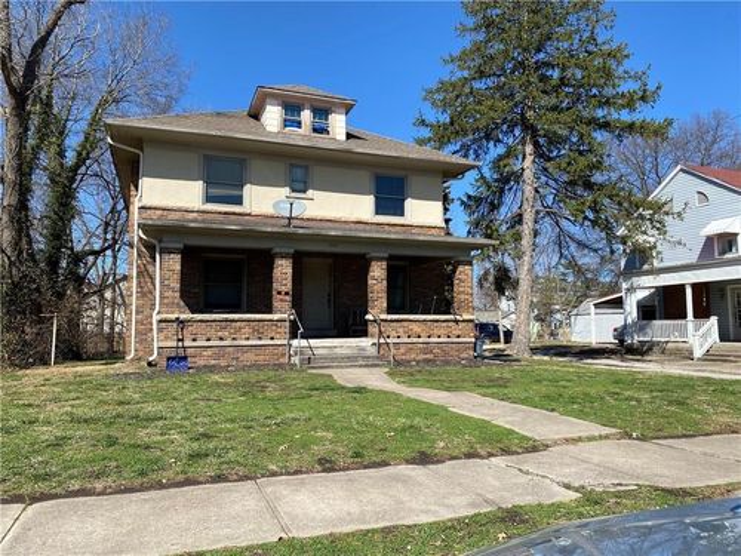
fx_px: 557
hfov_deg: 67.3
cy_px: 278
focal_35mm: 26
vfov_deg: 53.1
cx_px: 370
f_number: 1.8
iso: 32
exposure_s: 1/2410
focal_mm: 4.25
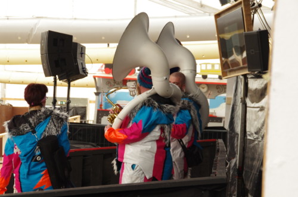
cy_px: 98
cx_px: 149
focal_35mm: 117
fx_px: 966
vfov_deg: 11.7
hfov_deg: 17.5
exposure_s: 1/125
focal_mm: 78
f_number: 8
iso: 1600
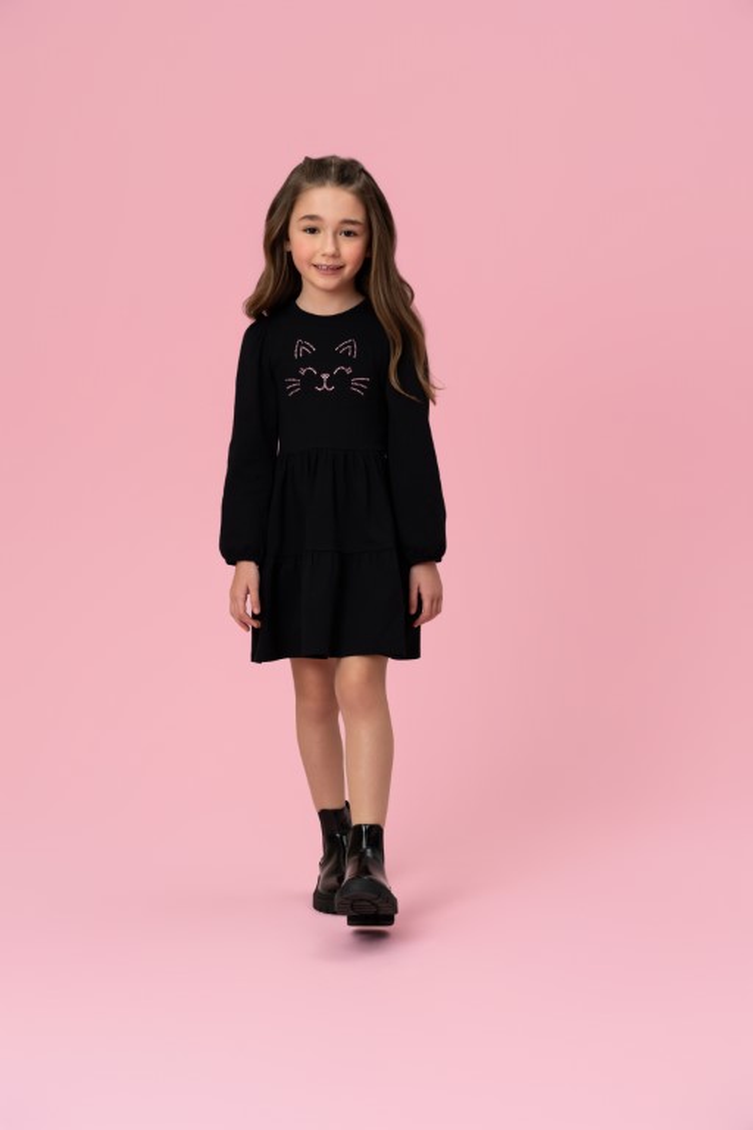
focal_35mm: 71
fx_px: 2227
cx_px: 376
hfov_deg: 19.2
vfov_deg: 28.5
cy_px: 565
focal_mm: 71
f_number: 6.3
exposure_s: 1/125
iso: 100
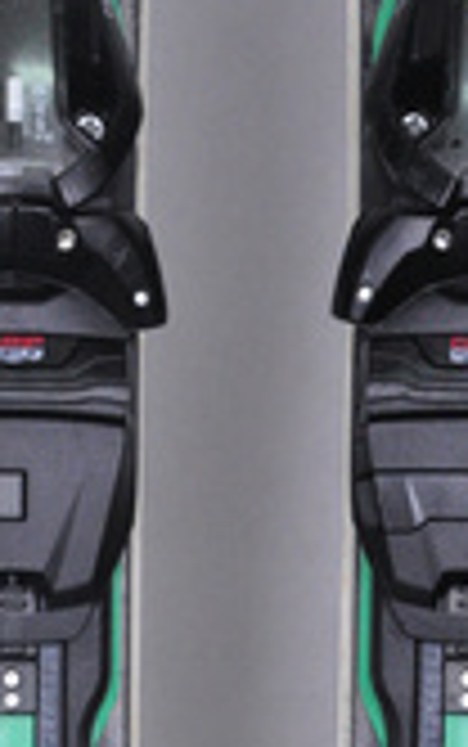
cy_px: 922
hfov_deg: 4.5
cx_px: 227
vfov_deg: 7.2
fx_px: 5908
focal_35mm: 290
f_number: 8
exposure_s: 1/125
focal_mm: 70
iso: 3200
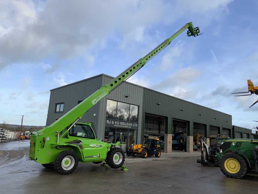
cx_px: 129
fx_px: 216
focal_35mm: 29
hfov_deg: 61.7
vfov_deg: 48.2
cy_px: 97
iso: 16
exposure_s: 1/1730
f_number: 1.8
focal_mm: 3
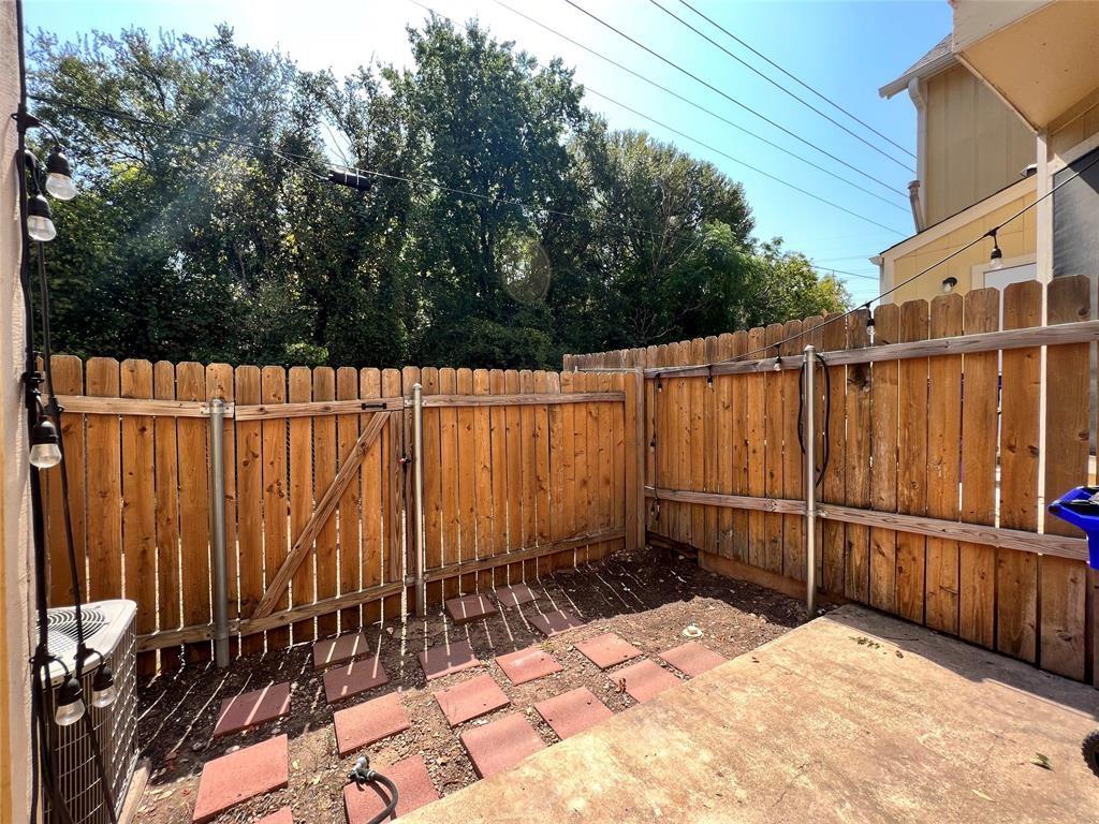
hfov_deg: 106.2
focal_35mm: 13
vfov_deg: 89.9
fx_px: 413
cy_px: 412
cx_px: 550
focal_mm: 1.57
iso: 32
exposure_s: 1/345
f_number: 1.8
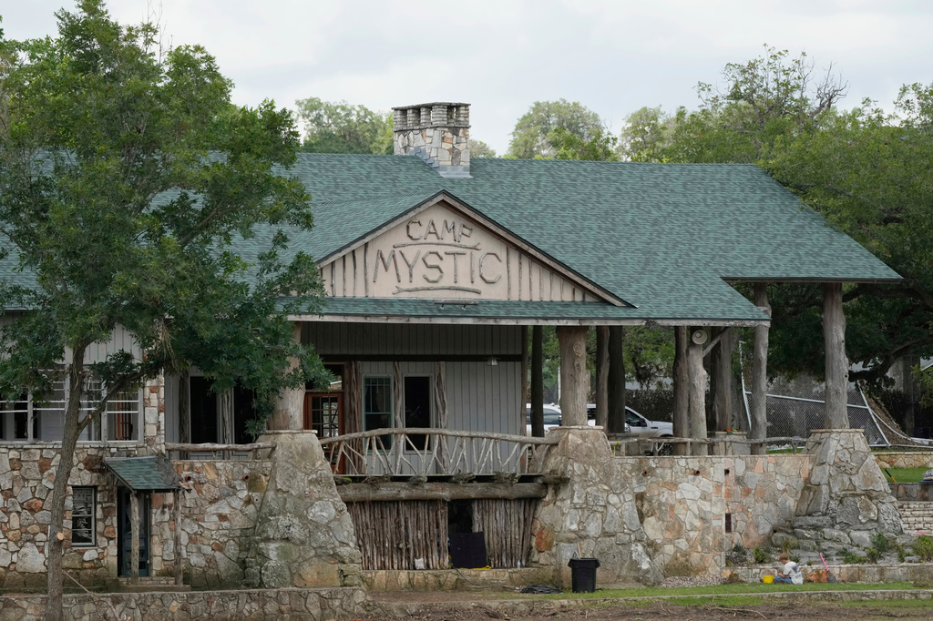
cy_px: 310
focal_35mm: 206
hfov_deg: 10.0
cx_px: 466
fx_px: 5337
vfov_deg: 6.7
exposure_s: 1/2000
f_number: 5.6
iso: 800
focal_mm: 206
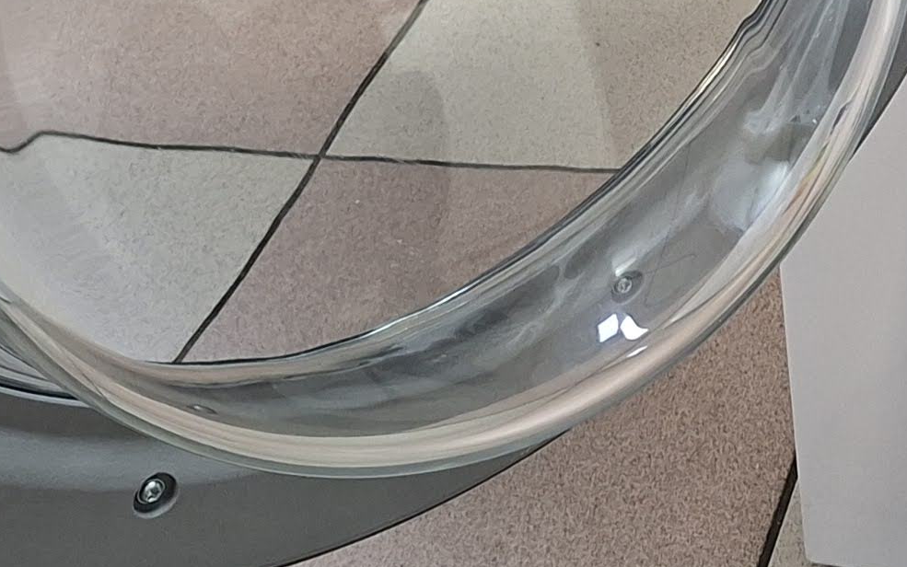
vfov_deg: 12.2
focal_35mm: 99
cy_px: -442
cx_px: 1141
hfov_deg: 19.5
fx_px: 2448
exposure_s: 1/33
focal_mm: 5.54
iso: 320
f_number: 1.8
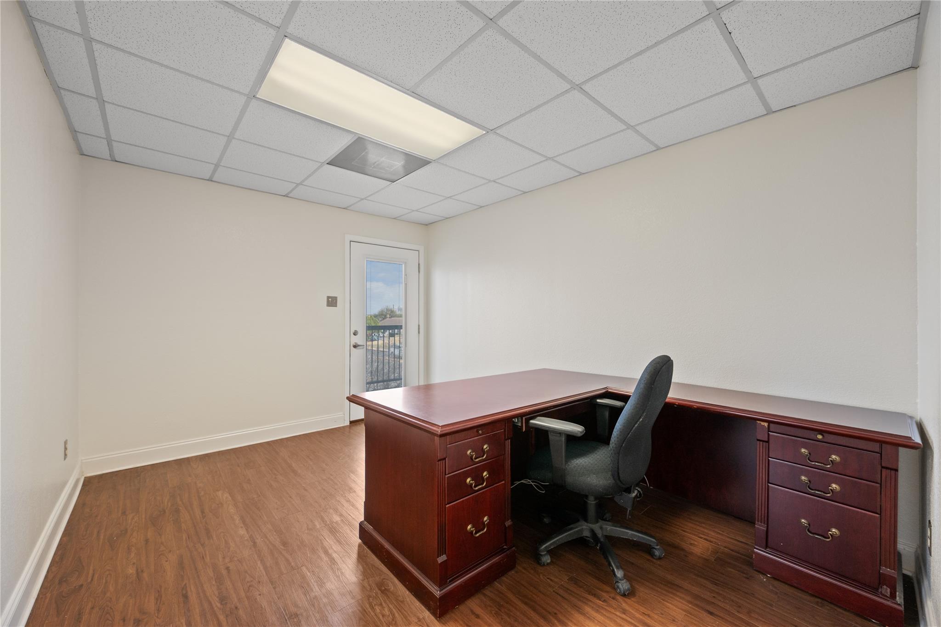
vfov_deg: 81.2
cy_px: 314
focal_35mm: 14
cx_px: 470
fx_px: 366
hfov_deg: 104.3
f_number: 8
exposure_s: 1/3
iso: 400
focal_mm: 14
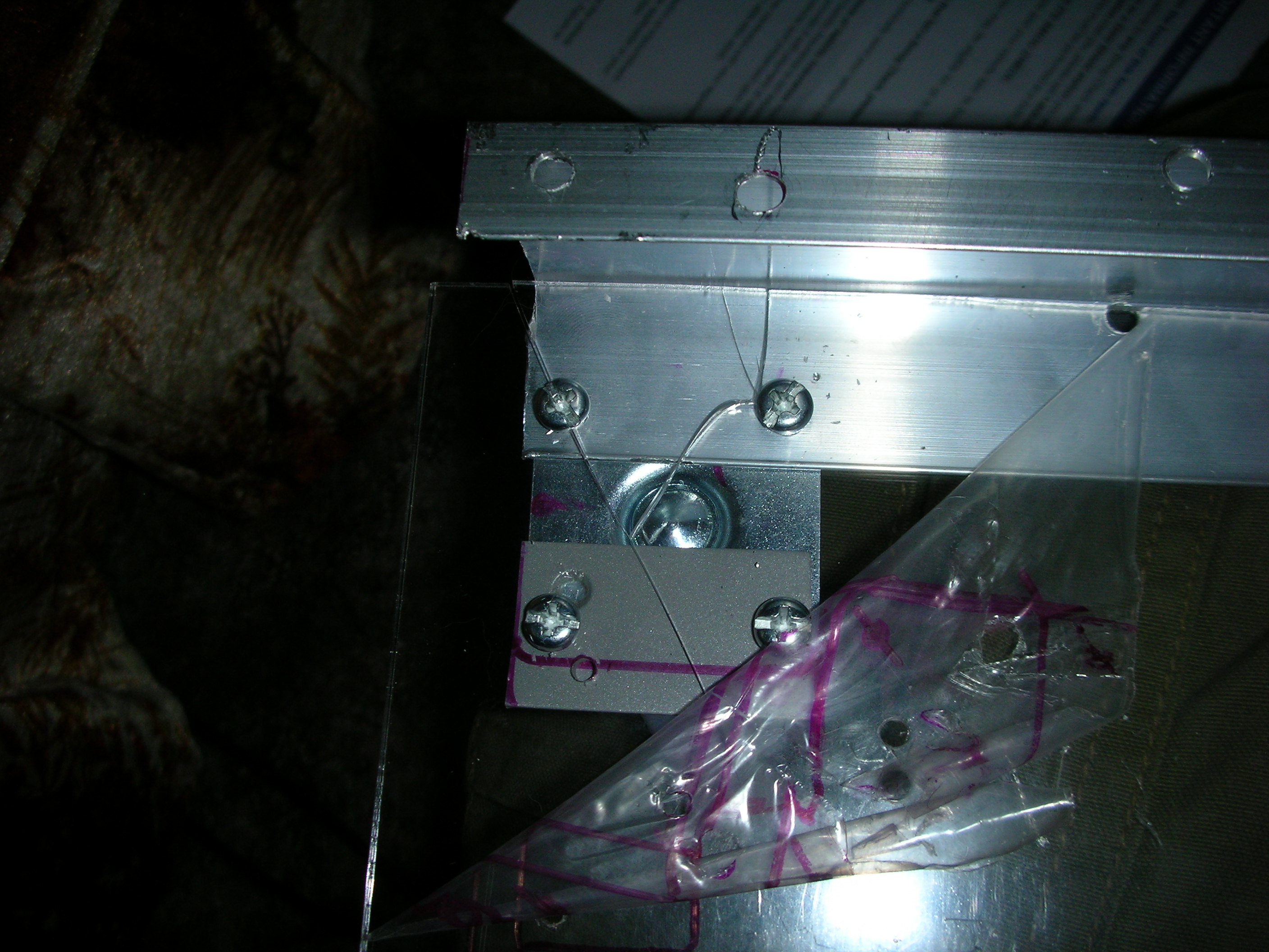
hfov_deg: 52.6
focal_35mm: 35
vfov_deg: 40.7
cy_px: 476
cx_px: 634
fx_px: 1283
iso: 50
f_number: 8.5
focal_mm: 5.8
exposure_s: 1/60.1
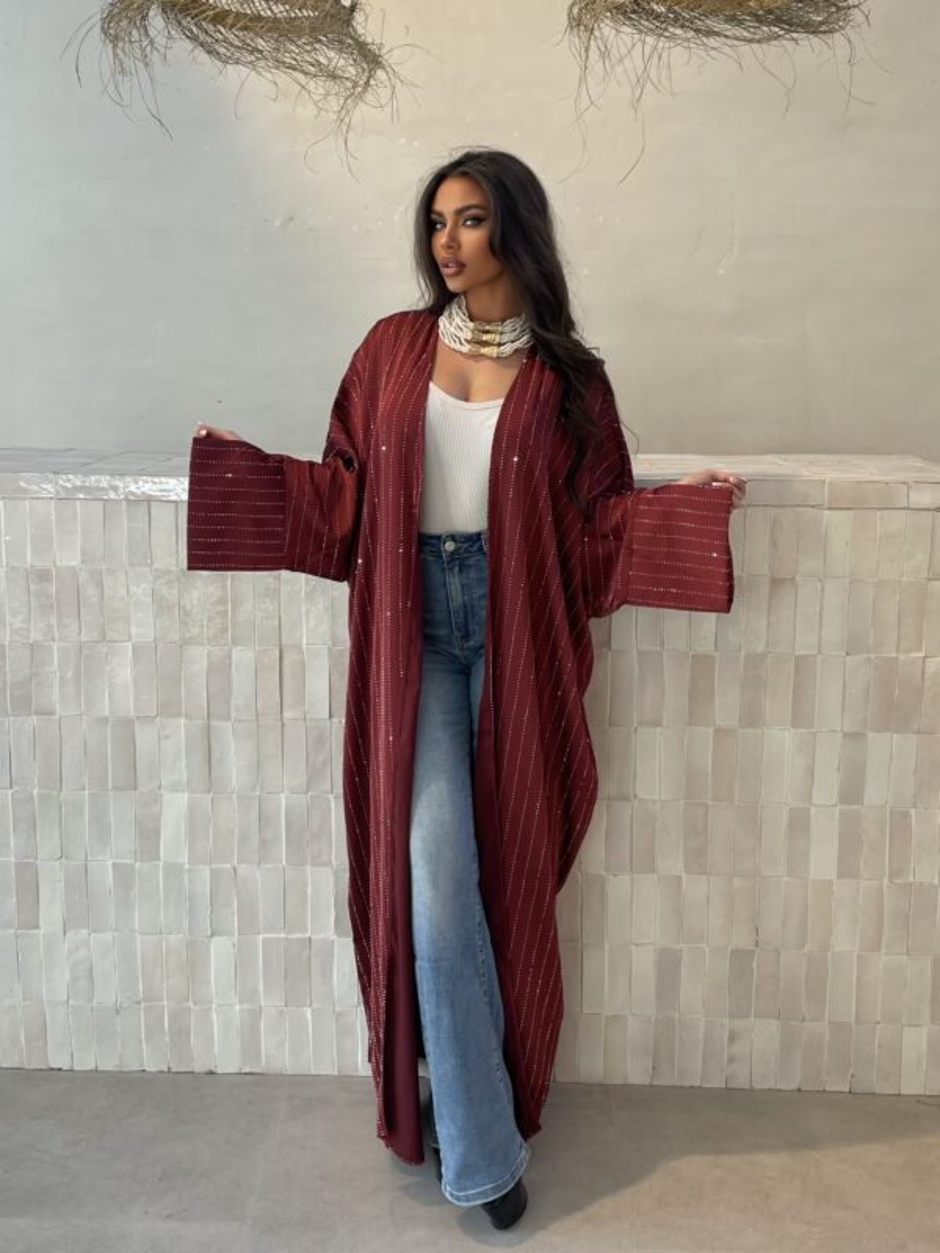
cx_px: 470
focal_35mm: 25
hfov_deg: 54.9
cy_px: 626
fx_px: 905
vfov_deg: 69.4
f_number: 1.6
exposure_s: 1/121
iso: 40
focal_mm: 5.1
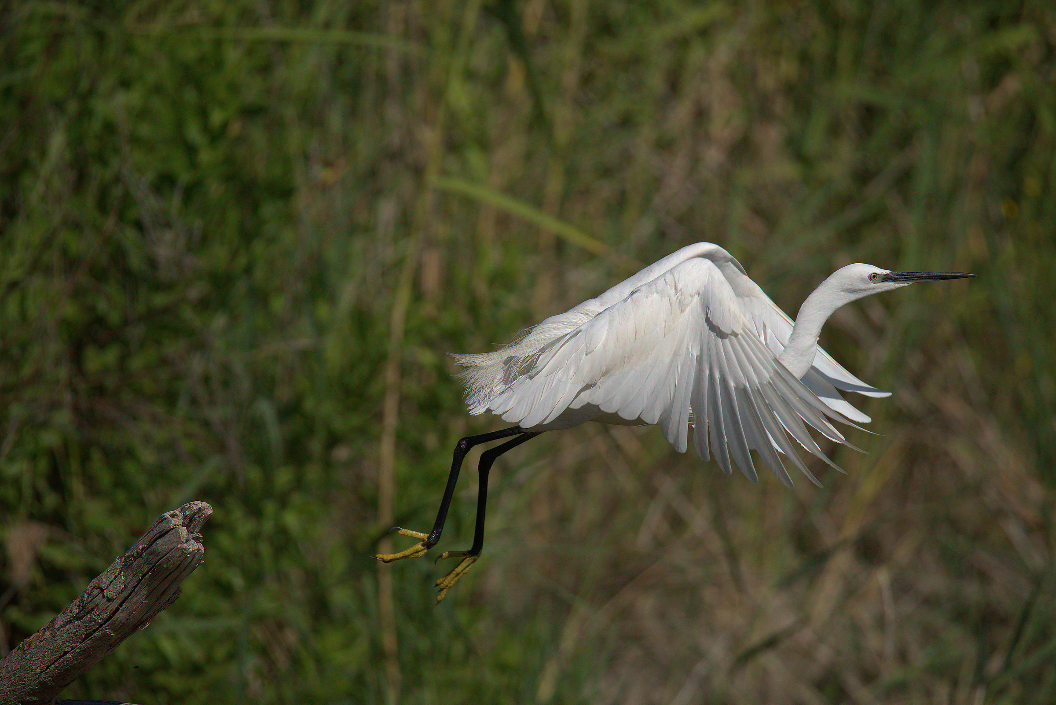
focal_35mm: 600
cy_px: 352
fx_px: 17605
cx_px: 528
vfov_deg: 2.3
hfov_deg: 3.4
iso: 640
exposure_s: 1/3200
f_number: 8
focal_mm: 600
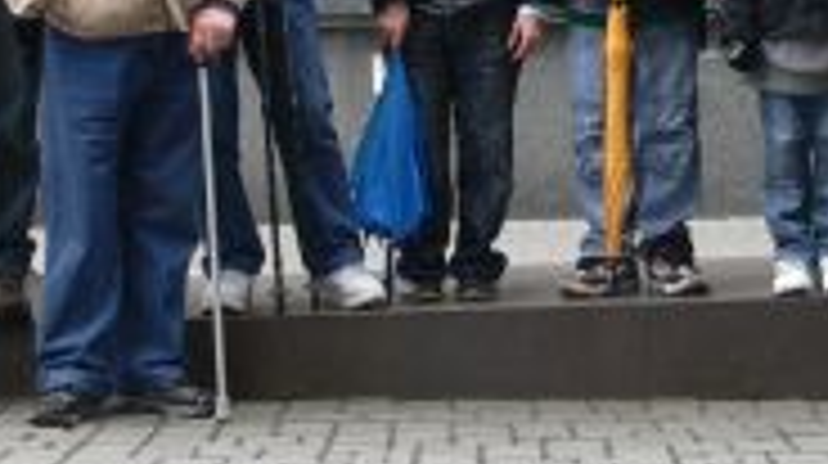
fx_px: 3465
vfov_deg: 7.6
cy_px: -59
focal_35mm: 158
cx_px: 693
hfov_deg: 13.5
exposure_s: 1/125
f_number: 5
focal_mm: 10.3
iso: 100
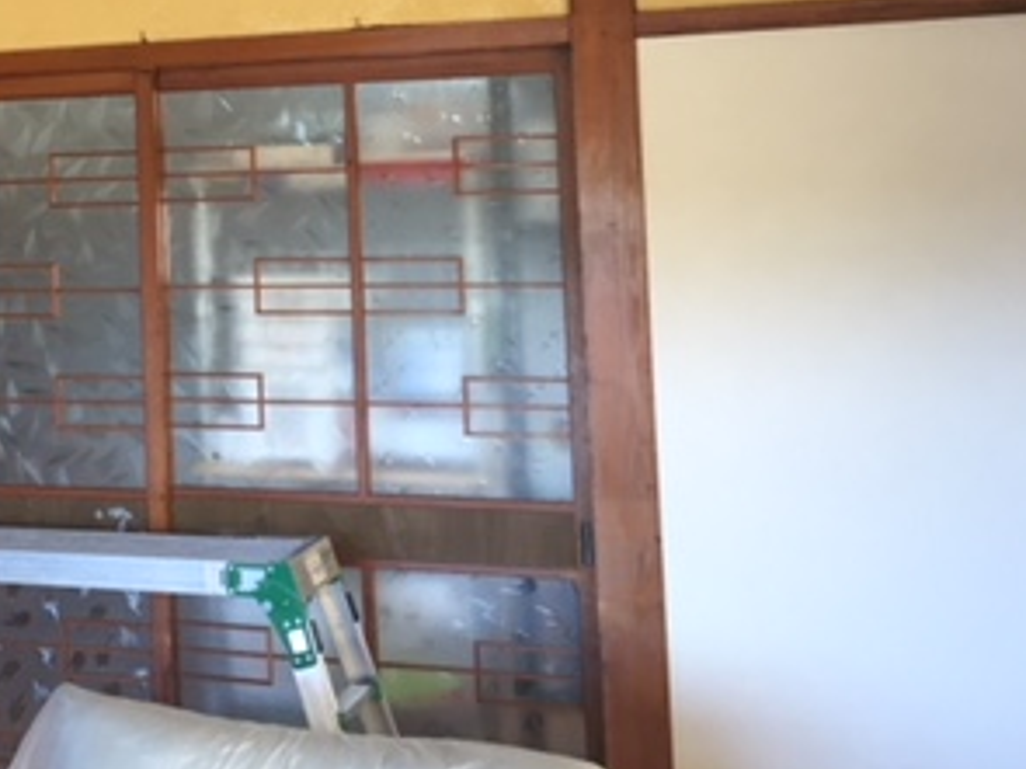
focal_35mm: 63
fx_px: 1867
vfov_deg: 22.7
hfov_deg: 28.9
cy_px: 90
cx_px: 17
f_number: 2.2
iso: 64
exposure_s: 1/30
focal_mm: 4.15
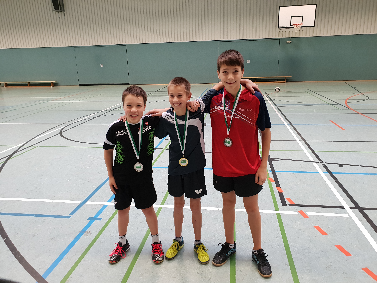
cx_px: 188
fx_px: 283
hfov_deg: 67.3
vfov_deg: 53.1
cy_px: 142
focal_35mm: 26
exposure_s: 1/50
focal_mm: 4.3
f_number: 2.4
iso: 250
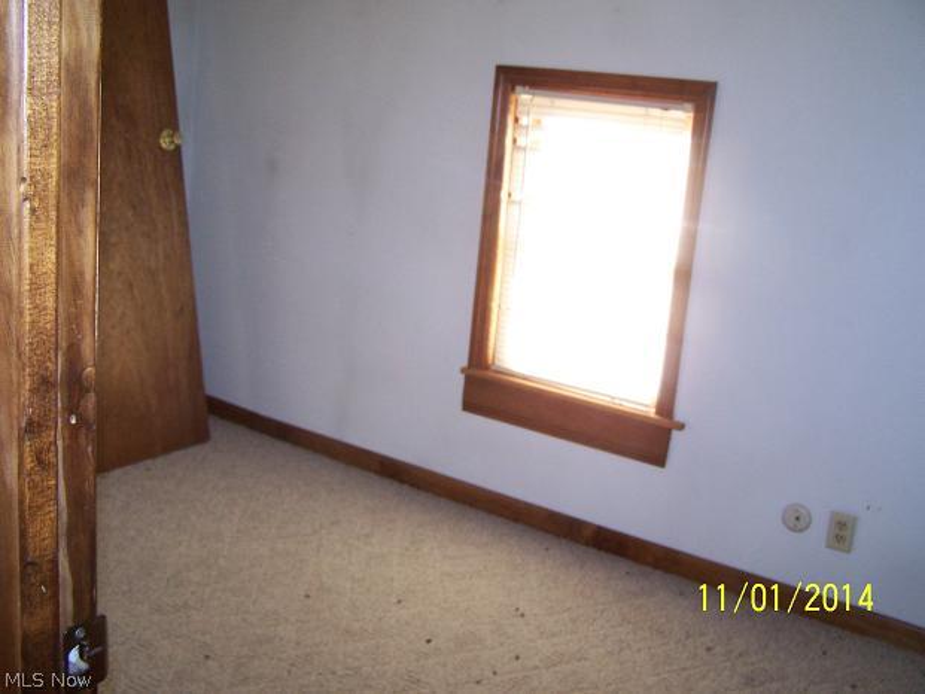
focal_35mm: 38
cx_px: 462
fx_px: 1016
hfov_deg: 49.0
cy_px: 347
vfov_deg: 37.7
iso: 140
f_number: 2.8
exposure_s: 1/60
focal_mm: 6.3
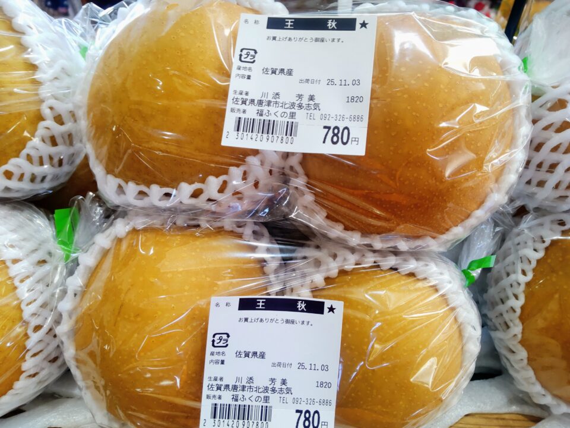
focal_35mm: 24
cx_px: 285
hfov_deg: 71.6
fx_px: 395
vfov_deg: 56.8
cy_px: 214
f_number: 2
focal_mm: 3.43
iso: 81
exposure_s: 1/60
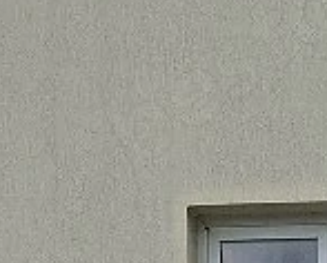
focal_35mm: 203
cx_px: 527
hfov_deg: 9.2
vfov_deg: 5.8
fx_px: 1967
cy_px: 1240
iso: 50
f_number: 1.8
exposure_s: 1/455
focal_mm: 5.54
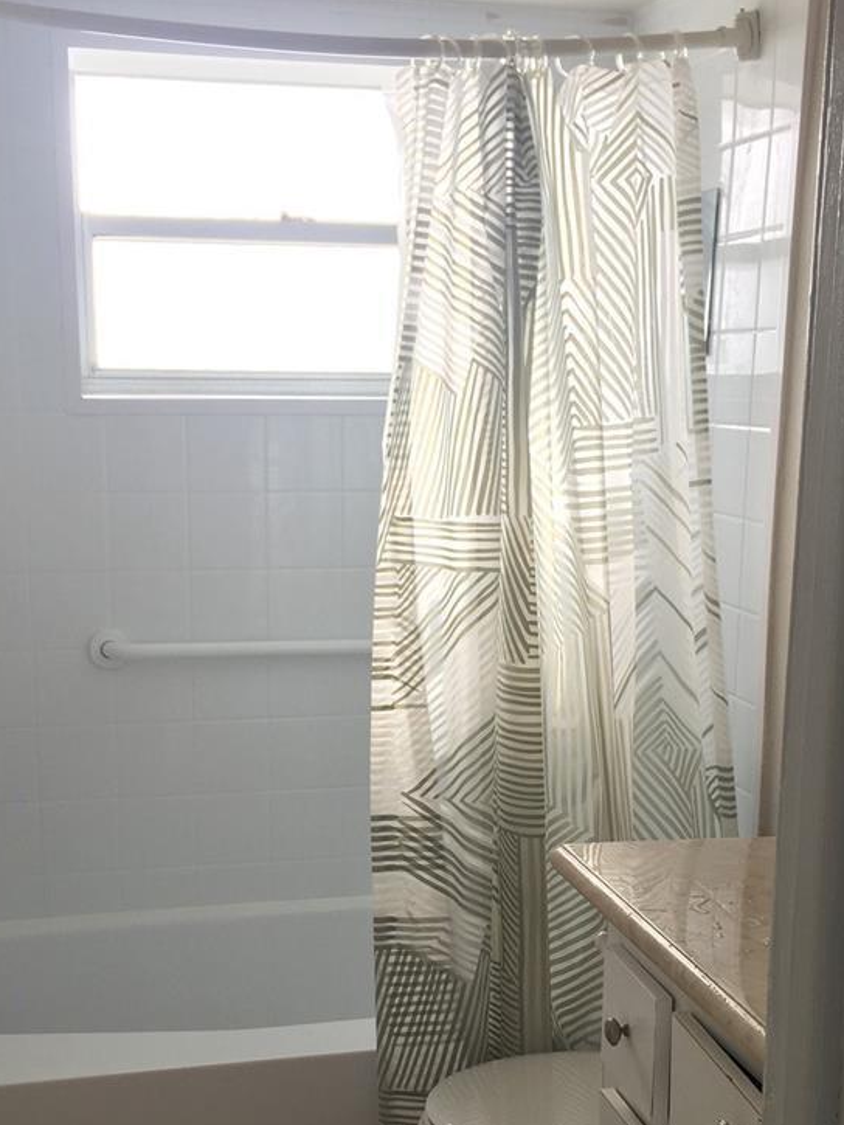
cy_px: 751
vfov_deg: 39.2
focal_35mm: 48
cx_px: 382
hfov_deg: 30.3
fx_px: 1560
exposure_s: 1/159
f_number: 2.2
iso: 32
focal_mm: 4.15
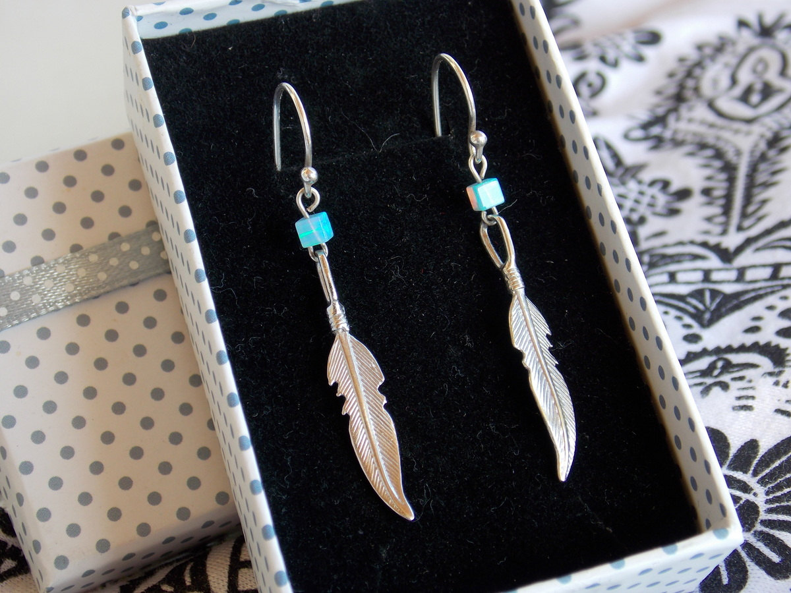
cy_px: 296
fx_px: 1485
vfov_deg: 22.6
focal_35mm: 65
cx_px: 396
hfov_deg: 29.8
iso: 80
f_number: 4.1
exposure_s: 1/40
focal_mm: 11.5
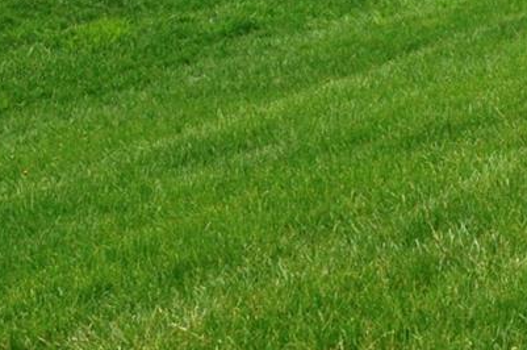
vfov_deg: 8.8
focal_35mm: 146
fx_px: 2127
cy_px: -397
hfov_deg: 13.4
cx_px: 750
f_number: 13
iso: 200
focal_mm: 19
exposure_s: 1/200
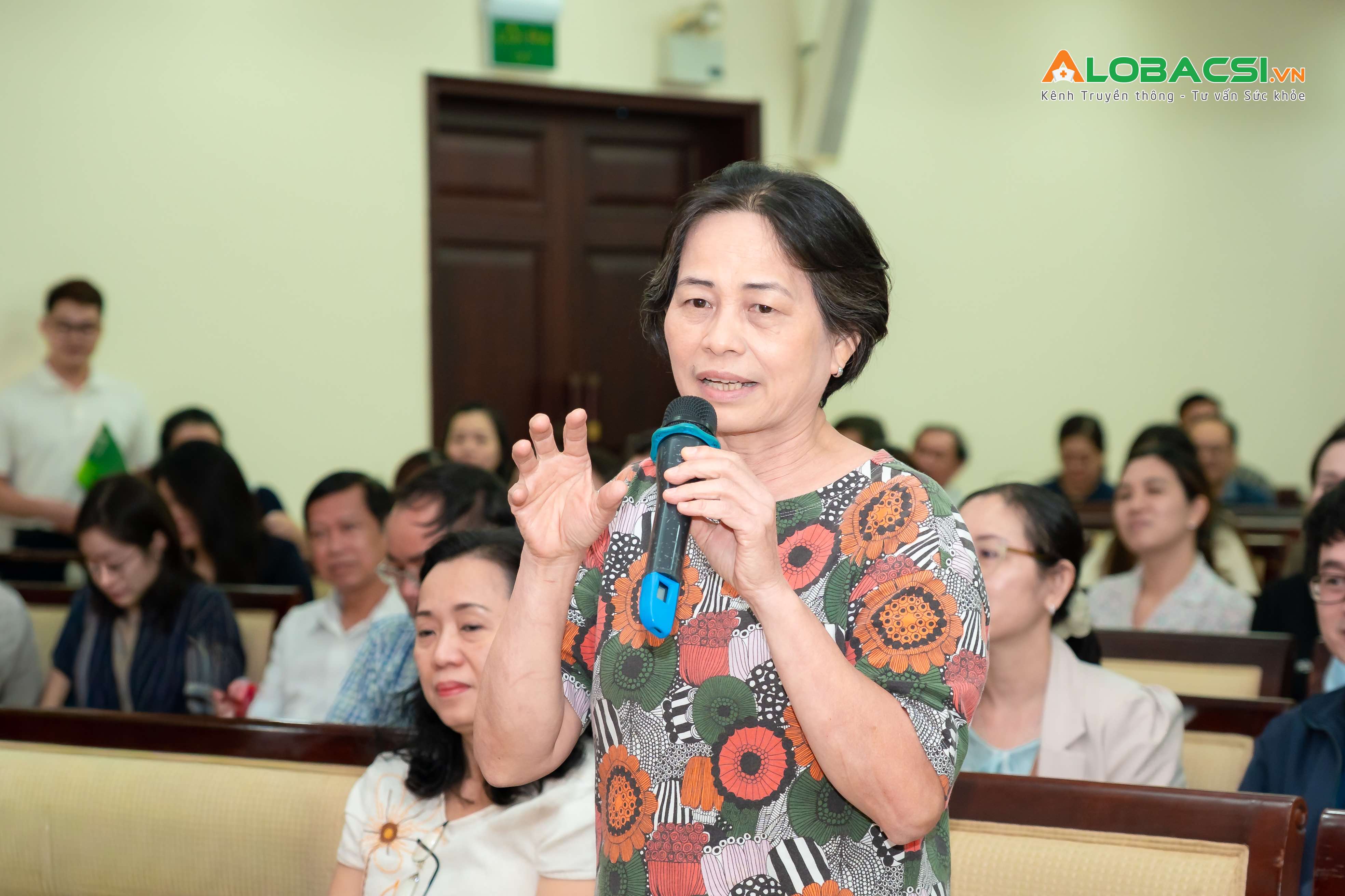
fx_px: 3549
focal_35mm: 95
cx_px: 672
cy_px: 448
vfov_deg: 14.4
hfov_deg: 21.5
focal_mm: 63.6
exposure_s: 1/160
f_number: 4
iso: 1000
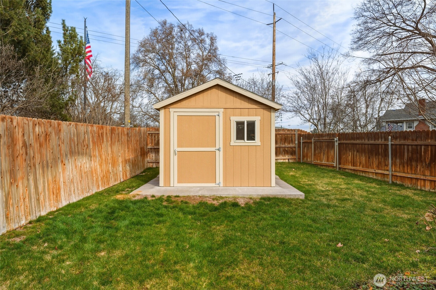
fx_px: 291
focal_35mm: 24
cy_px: 145
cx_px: 218
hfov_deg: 73.8
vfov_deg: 53.1
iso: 400
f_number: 9
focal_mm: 24
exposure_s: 1/6400
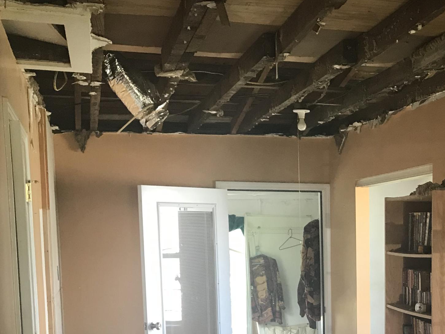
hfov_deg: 31.8
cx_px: 392
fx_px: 746
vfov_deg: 24.4
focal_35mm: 58
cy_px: 307
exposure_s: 1/30
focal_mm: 3.99
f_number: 1.8
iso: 40
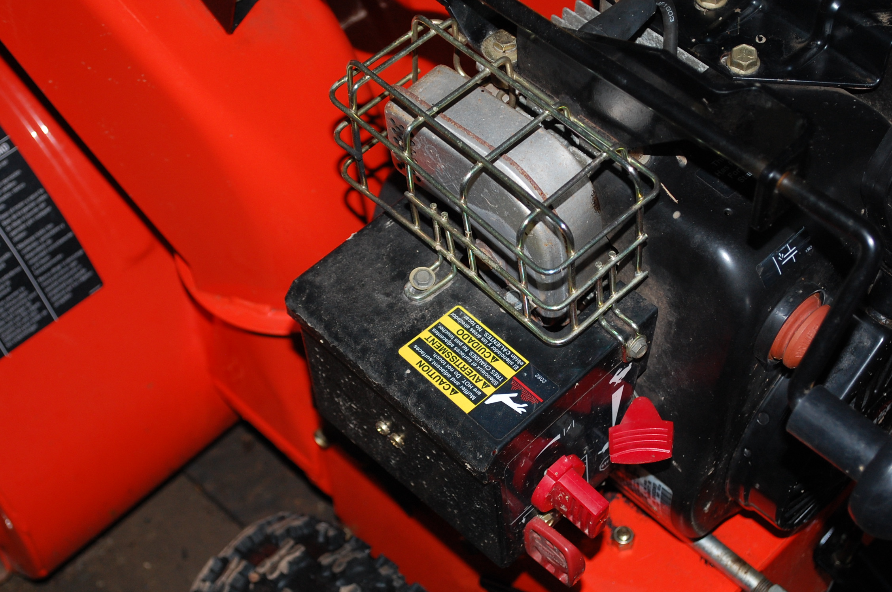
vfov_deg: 20.1
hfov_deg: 29.9
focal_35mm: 68
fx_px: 1670
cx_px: 446
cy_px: 296
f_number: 5.3
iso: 400
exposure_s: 1/60
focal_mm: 45
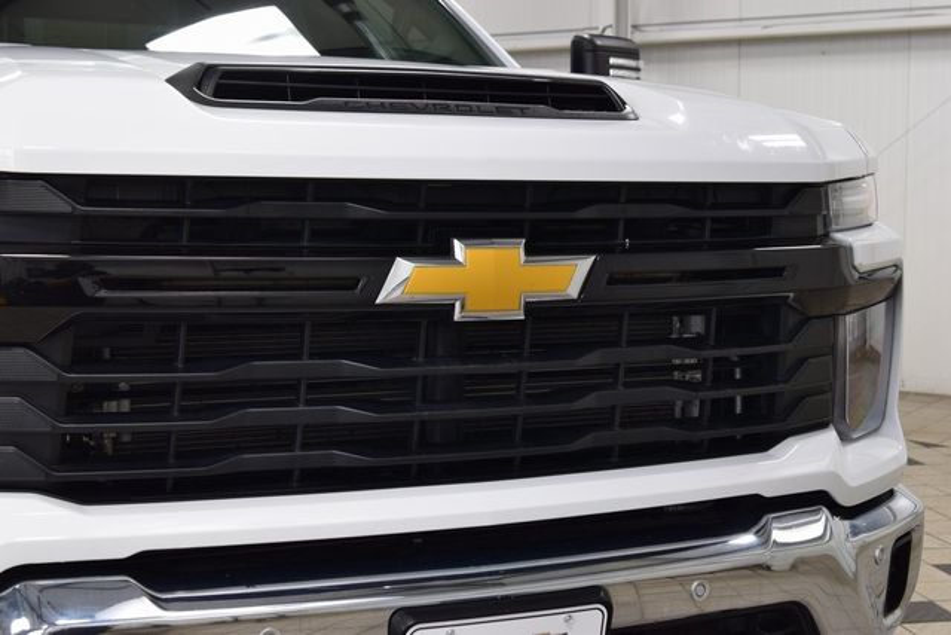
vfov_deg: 23.8
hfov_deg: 35.0
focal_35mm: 57
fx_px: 1506
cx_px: 476
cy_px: 318
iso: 400
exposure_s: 1/15
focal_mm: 38
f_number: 6.3
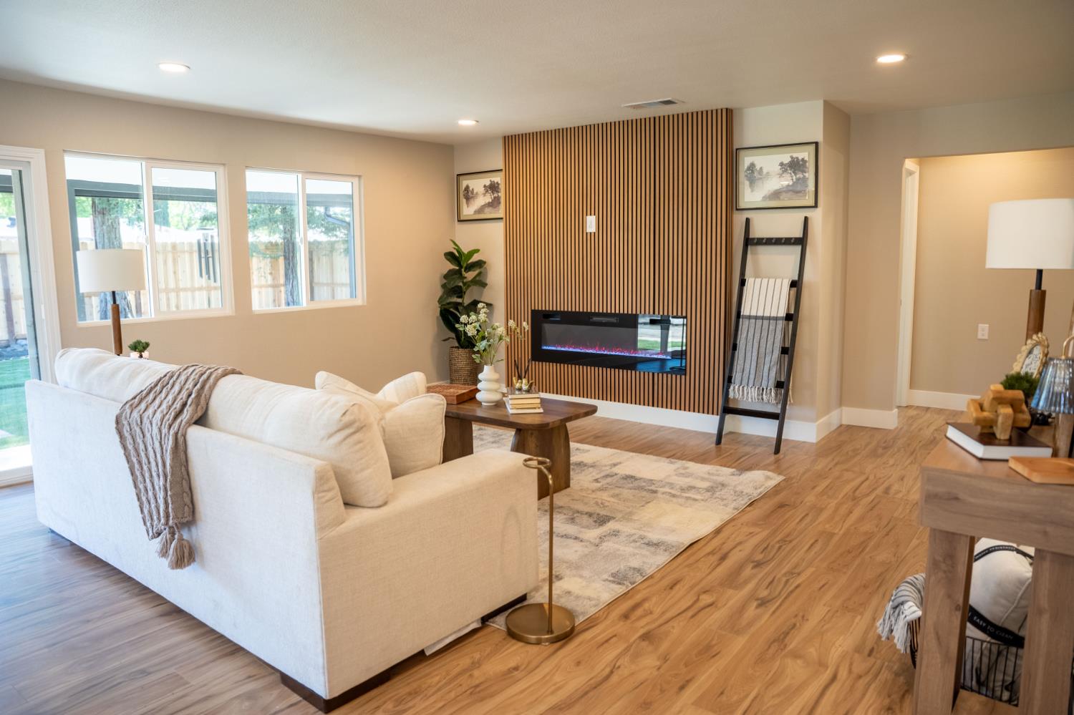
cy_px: 358
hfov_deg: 73.8
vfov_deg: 53.1
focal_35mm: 24
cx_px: 537
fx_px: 716
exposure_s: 1/1000
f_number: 3.2
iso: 1600
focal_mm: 24
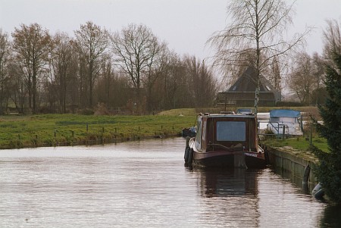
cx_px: 170
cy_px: 114
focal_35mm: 203
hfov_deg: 10.1
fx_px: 1925
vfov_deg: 6.8
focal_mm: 135
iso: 400
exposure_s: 1/250
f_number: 8
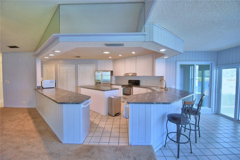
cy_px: 80
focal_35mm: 15
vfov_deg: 77.3
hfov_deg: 100.4
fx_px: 100
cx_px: 120
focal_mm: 10
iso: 400
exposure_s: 1/60
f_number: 4.5
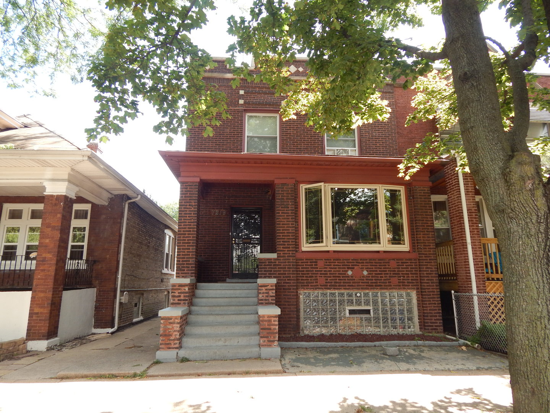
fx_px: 365
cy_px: 206
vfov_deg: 58.9
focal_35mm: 23
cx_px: 275
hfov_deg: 73.9
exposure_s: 1/160
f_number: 3
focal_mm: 4
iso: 125
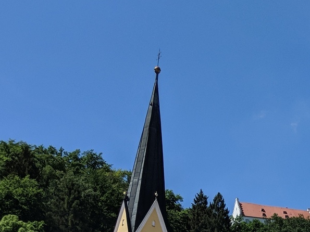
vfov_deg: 14.5
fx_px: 833
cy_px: 378
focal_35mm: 93
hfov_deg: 19.7
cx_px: 381
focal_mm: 4.44
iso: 53
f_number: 1.8
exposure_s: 1/4926
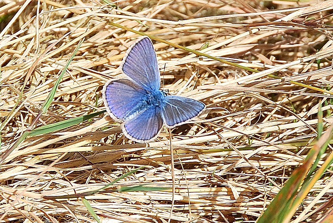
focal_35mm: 300
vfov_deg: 4.6
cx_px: 166
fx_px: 2778
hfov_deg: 6.9
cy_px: 112
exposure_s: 1/320
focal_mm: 200
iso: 100
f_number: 8
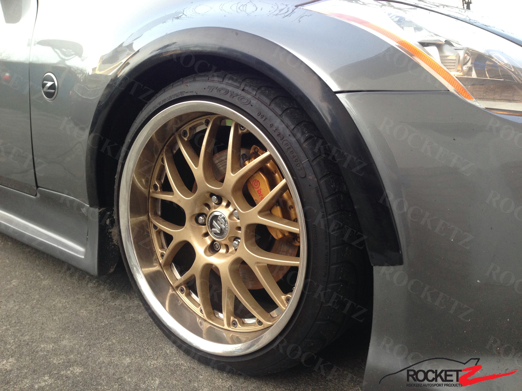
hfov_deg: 55.4
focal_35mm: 33
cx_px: 261
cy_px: 196
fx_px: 498
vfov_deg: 42.9
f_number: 2.4
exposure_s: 1/120
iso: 80
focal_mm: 4.12
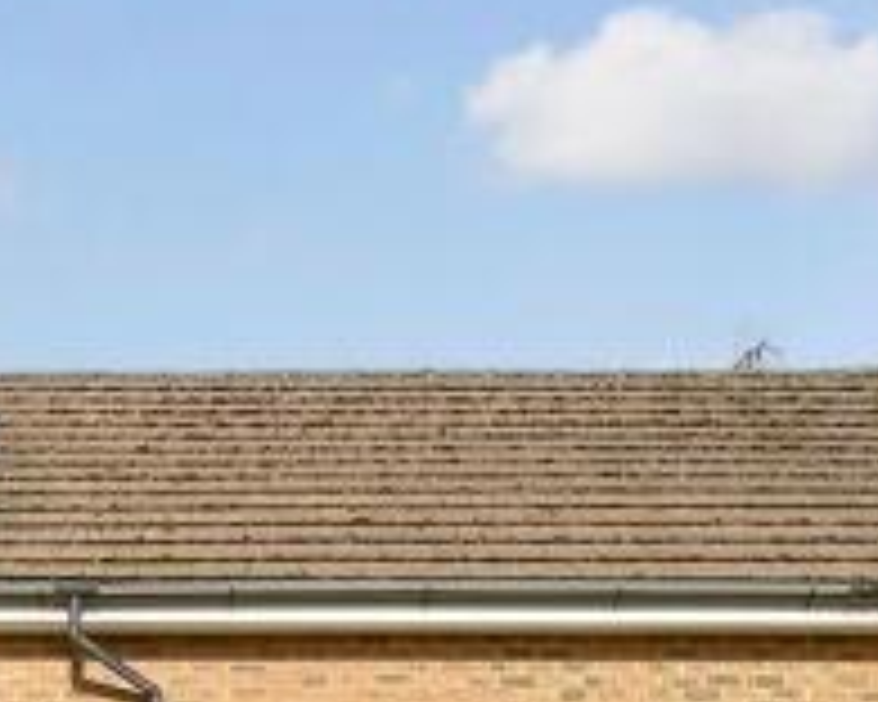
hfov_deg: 23.7
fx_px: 2053
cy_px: 1262
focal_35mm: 79
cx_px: 158
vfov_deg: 16.3
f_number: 8
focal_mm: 11
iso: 160
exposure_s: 1/125
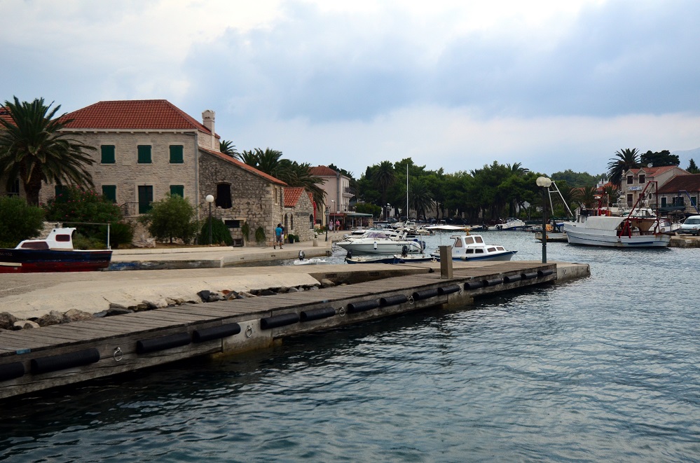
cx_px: 350
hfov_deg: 53.2
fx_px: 698
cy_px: 232
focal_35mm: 36
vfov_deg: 36.7
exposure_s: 1/2000
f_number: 5
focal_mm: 24
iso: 640
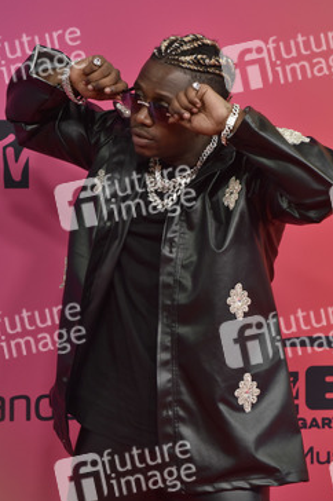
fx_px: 2446
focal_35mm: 176
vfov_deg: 11.7
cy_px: 267
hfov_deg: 7.8
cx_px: 165
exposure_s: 1/200
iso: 2000
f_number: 5.6
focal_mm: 160
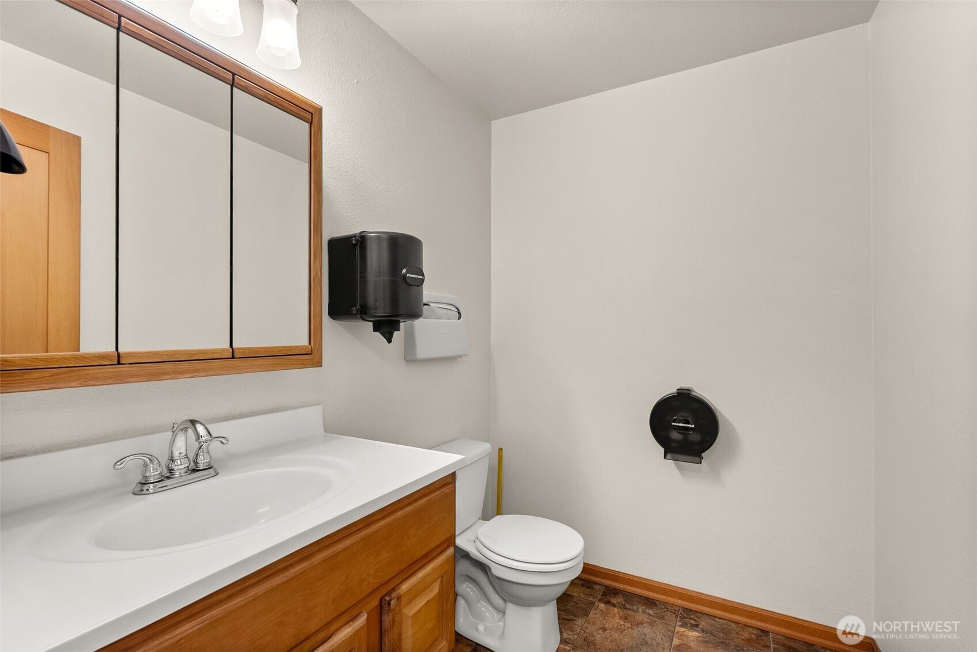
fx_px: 434
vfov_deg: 73.8
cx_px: 488
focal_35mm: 16
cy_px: 326
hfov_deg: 96.7
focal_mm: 16
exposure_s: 1/4
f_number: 9
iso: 500
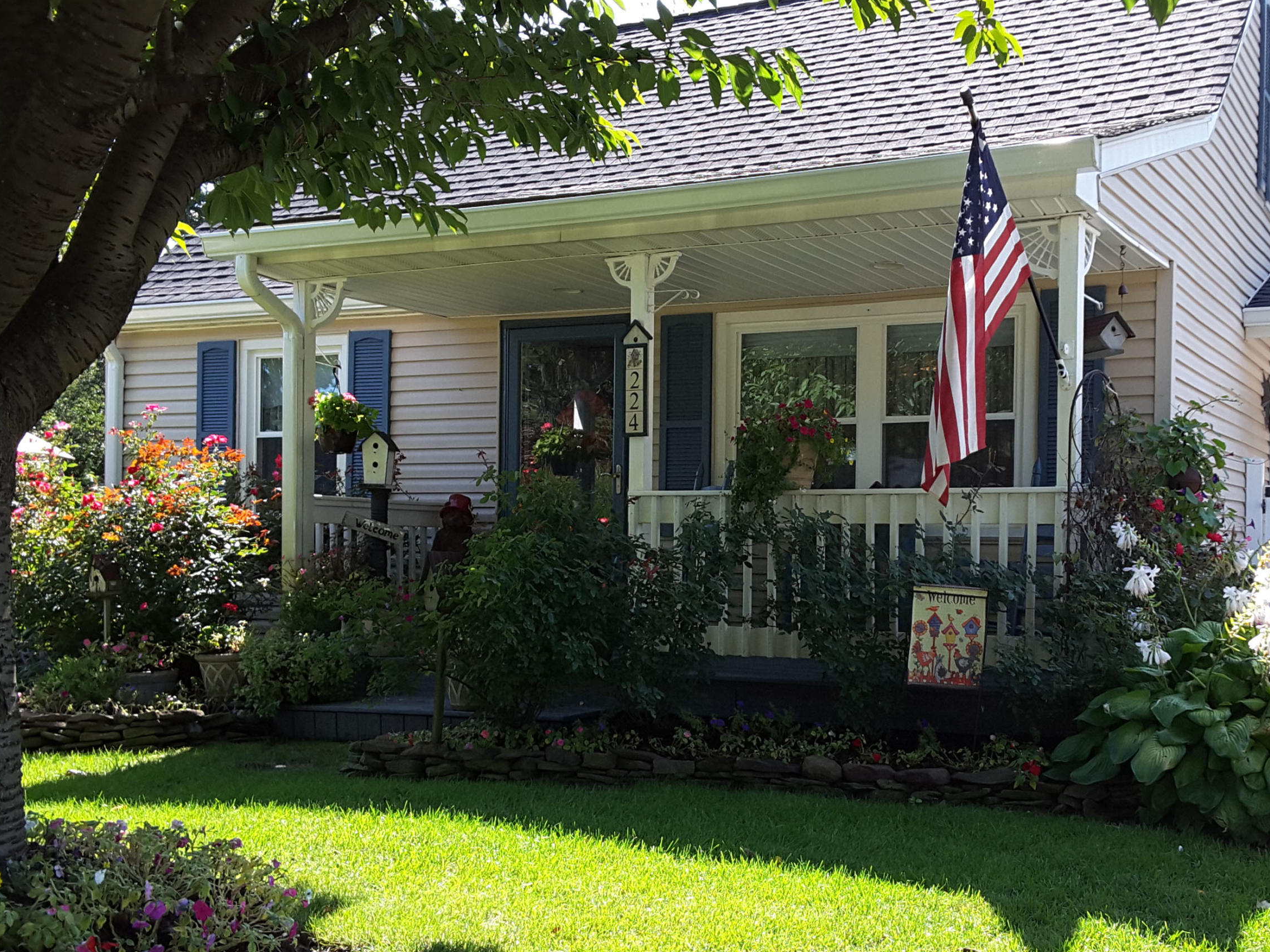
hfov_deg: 45.5
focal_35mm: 41
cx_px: 762
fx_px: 1504
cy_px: 544
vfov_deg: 35.1
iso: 40
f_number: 1.9
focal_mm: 2.9
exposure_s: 1/264
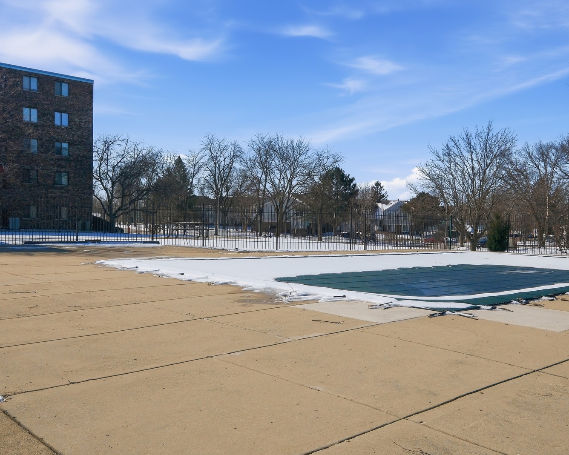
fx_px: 556
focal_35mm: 33
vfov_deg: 44.5
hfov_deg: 53.8
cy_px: 229
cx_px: 342
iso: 640
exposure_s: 1/10500
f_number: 8
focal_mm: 19.1
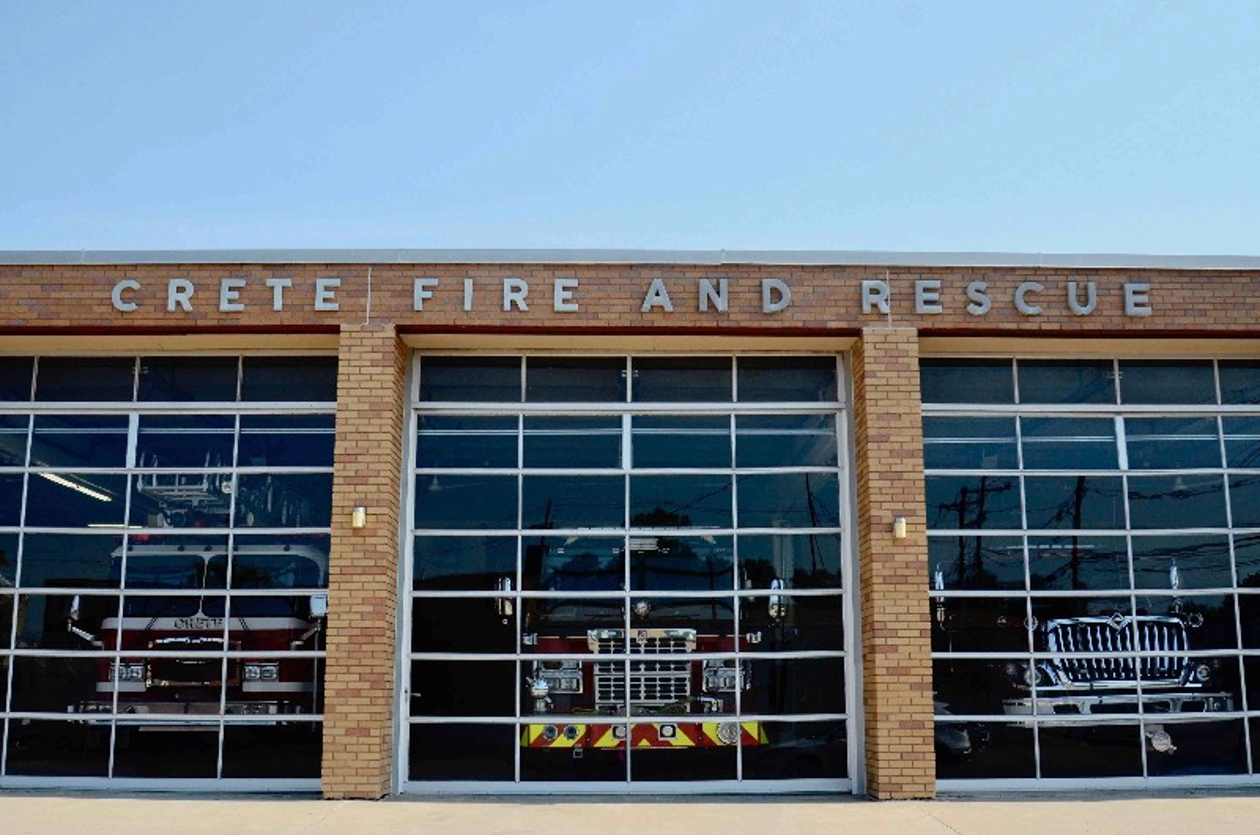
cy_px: 418
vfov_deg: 36.7
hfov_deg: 53.2
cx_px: 630
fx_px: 1257
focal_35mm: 36
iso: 400
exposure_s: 1/2500
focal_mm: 24
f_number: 5.6
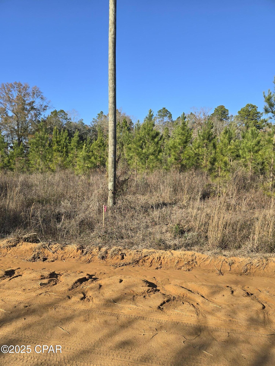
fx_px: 244
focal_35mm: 23
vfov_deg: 73.9
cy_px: 183
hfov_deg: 58.9
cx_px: 138
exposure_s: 1/563
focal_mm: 6.3
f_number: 1.7
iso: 12
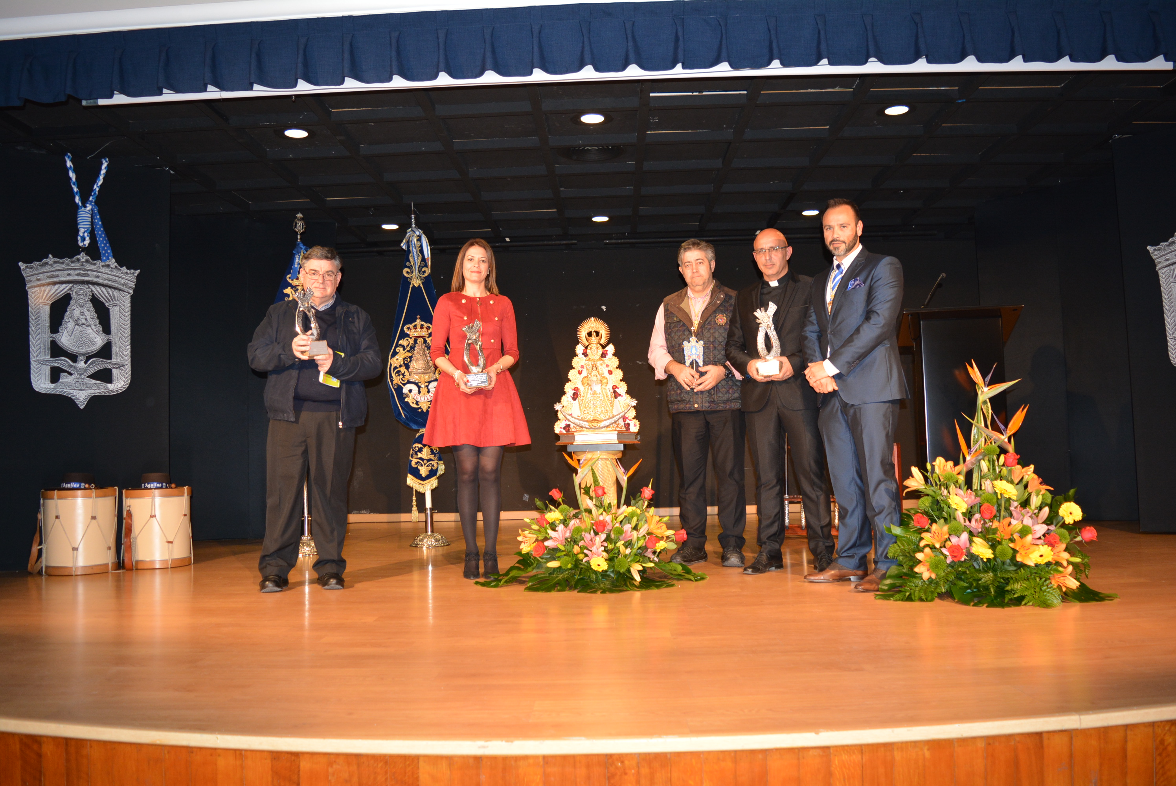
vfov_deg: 48.0
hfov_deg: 67.3
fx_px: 883
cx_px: 588
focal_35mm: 27
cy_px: 393
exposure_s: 1/60
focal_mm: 18
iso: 500
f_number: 3.5
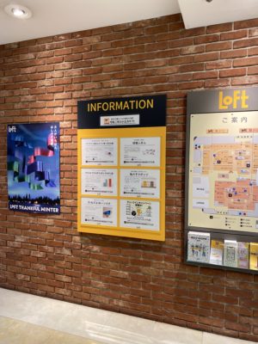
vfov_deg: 67.3
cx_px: 129
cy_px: 172
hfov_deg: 53.1
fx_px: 258
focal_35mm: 26
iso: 125
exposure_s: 1/100
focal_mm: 4.25
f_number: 1.8
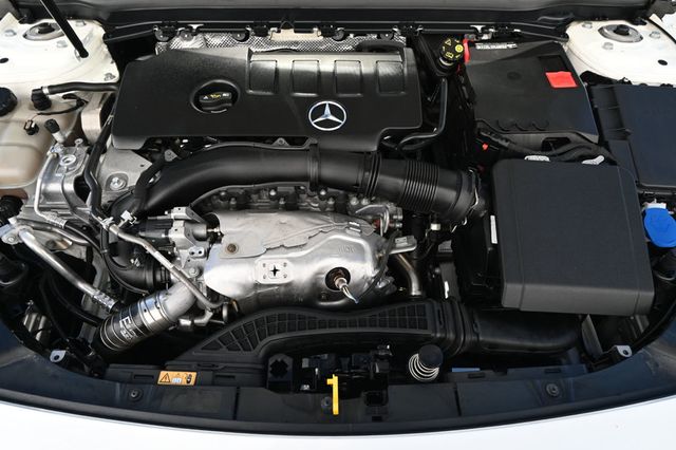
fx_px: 493
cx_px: 338
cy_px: 225
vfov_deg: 49.1
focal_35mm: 26
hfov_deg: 68.9
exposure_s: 1/250
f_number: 4.5
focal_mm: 17.5
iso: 200
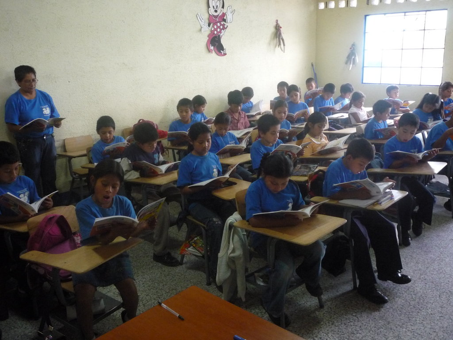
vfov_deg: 44.2
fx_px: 419
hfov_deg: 56.8
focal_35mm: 32
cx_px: 226
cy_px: 170
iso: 400
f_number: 3.3
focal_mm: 5.2
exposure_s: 1/30
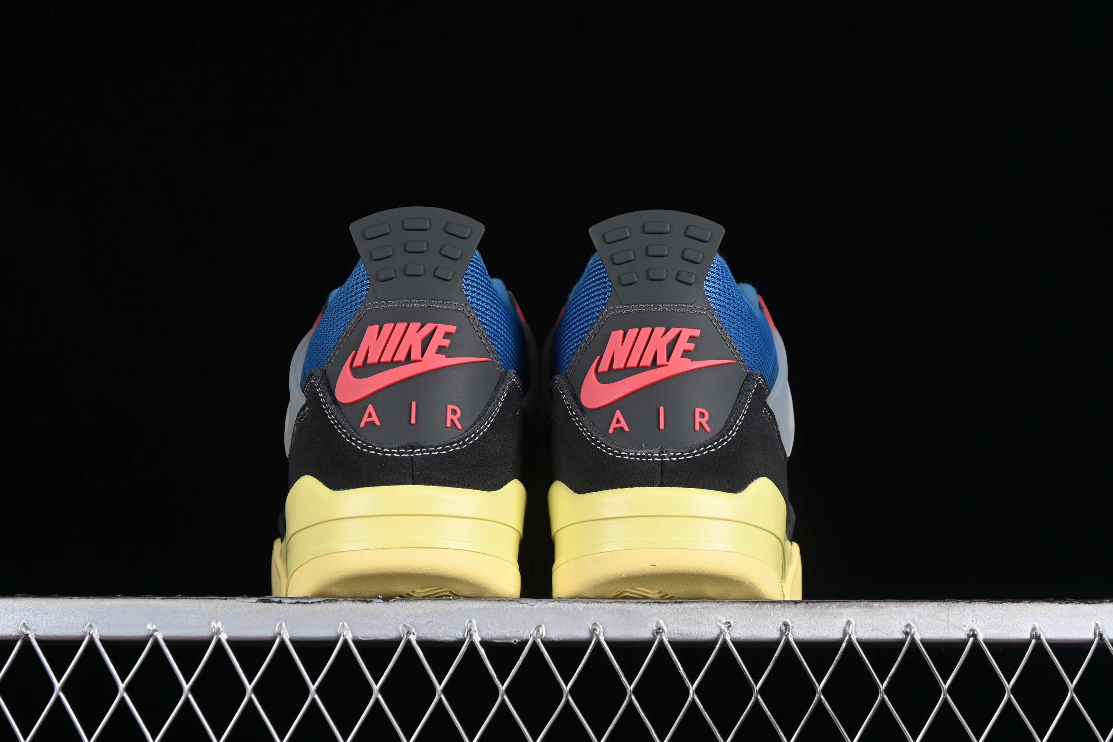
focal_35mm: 75
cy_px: 371
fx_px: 2319
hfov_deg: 27.0
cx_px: 556
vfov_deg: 18.2
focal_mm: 50
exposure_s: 1/60
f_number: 6.3
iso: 160
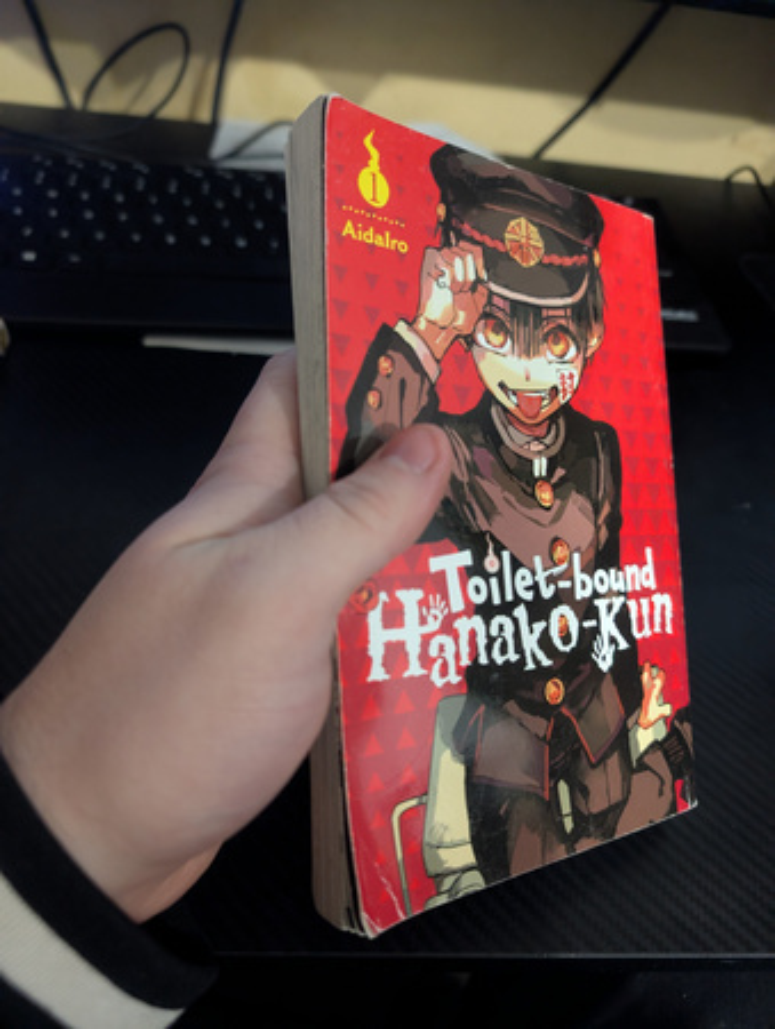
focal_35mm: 24
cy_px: 514
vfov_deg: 71.5
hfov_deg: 57.0
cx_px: 388
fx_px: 714
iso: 1277
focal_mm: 6.9
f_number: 1.68
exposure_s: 1/116
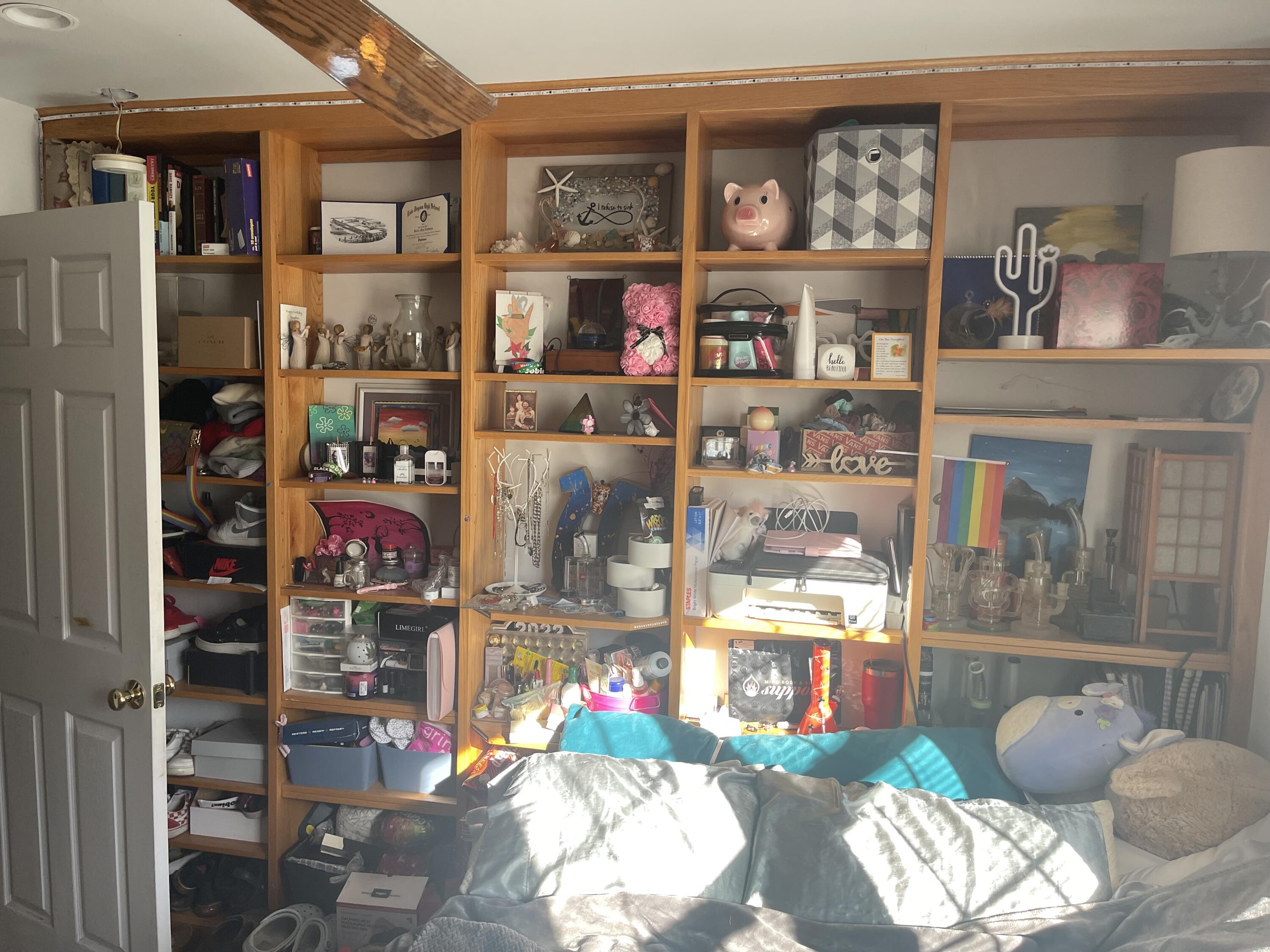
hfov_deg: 69.4
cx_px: 635
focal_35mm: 25
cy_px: 476
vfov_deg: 54.9
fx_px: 917
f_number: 1.6
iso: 125
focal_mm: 5.1
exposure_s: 1/121
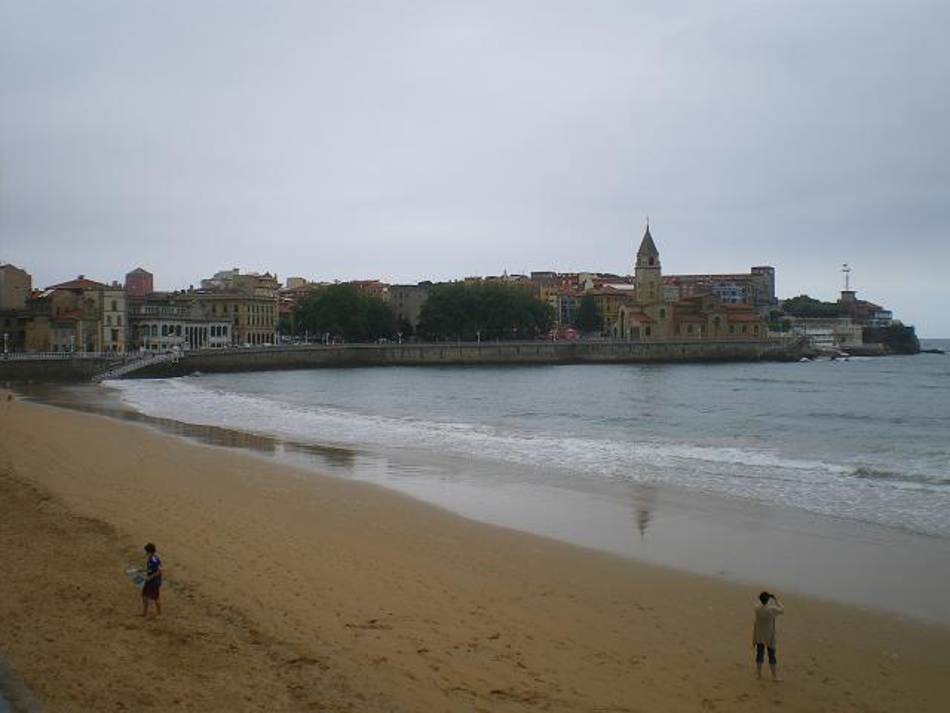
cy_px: 356
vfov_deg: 37.7
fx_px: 1043
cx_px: 475
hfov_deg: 49.0
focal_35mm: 38
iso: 64
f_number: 4.6
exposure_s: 1/250
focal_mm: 6.3
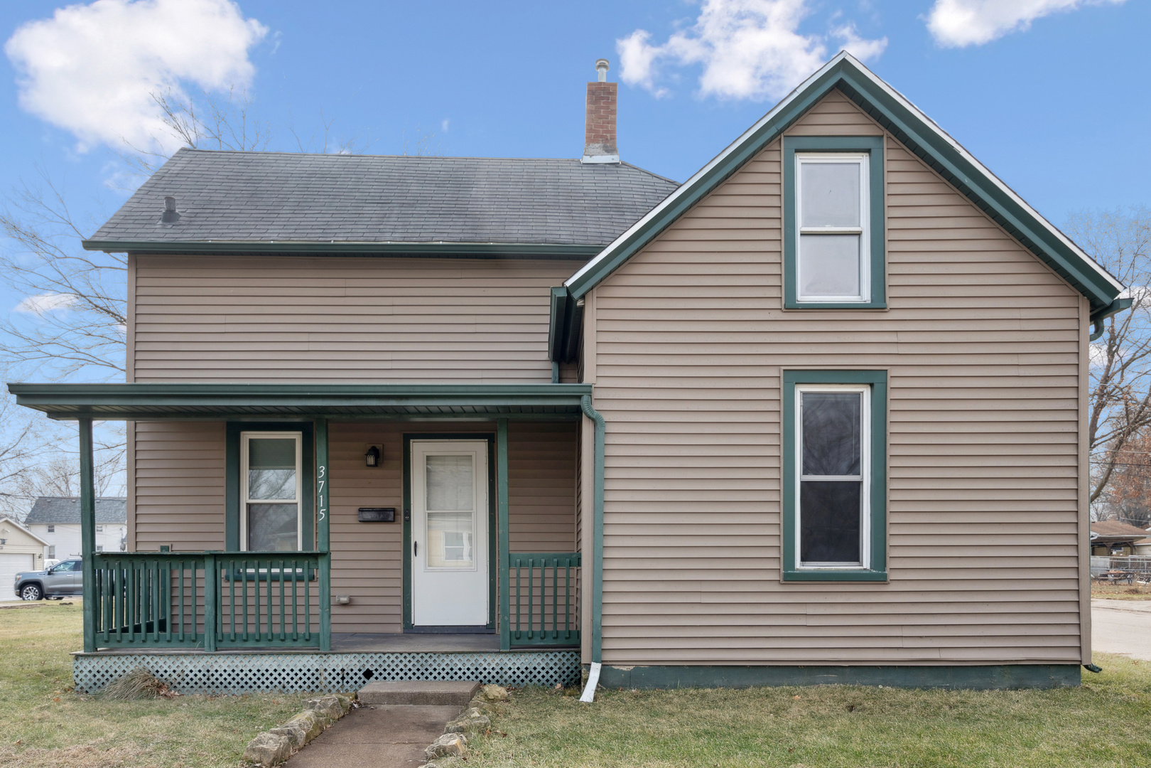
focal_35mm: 26
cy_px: 384
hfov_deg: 69.4
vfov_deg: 49.6
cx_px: 576
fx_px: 831
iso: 400
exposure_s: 1/160
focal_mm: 26
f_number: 9
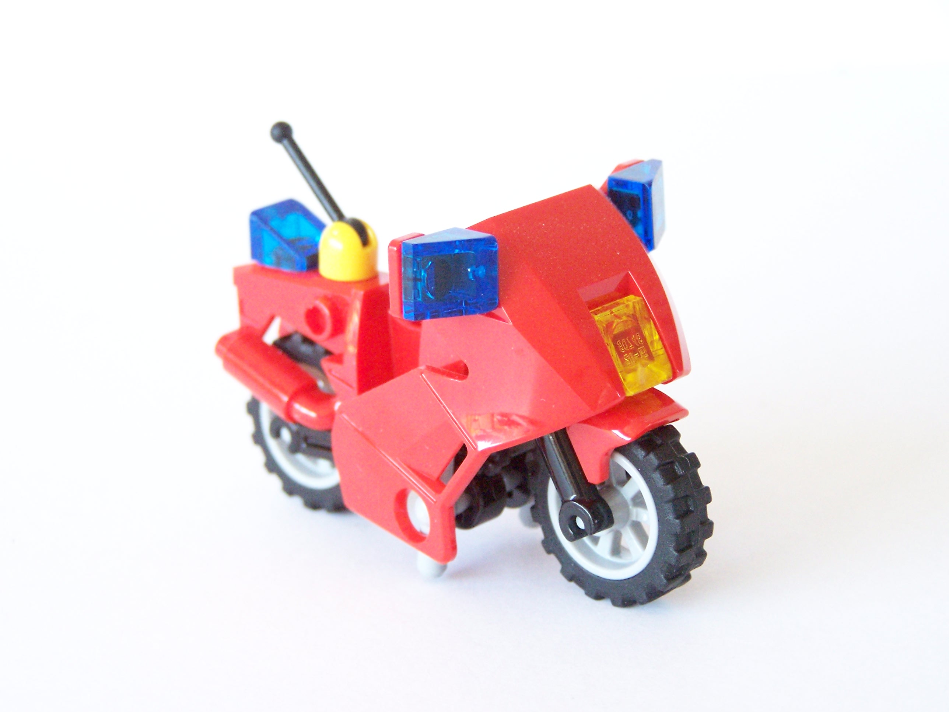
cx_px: 474
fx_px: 2879
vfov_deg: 14.1
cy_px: 356
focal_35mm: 105
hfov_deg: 18.7
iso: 400
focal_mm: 17.5
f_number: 3.2
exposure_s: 1/60
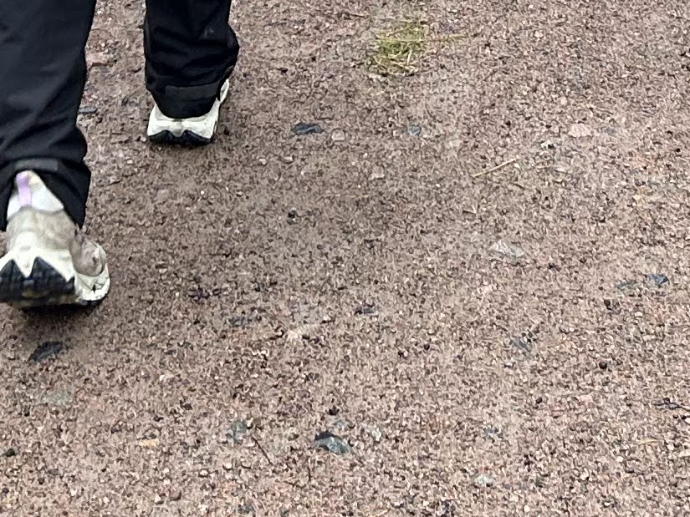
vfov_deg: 10.2
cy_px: -701
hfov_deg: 15.5
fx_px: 2532
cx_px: 415
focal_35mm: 127
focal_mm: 5.7
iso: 100
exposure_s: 1/121
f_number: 1.5
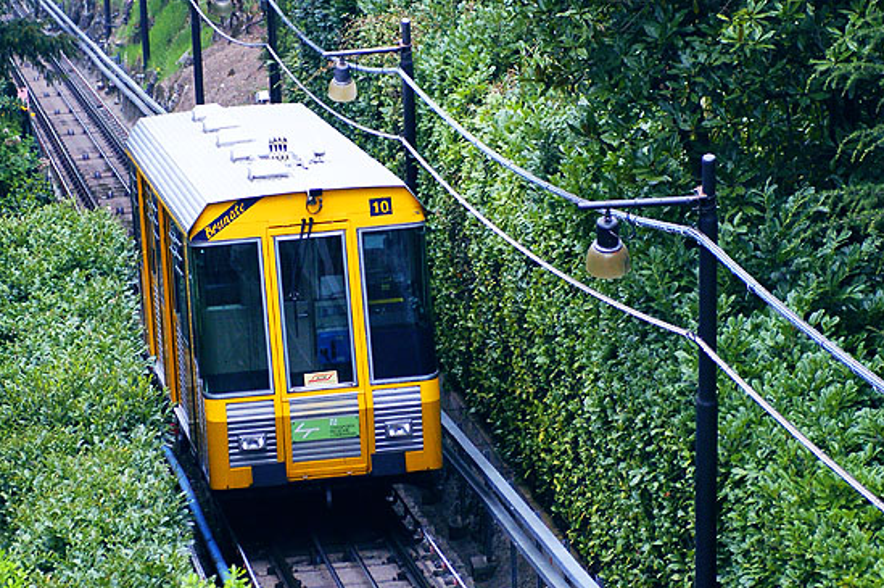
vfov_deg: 5.8
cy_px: 343
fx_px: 5837
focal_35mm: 238
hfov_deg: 8.7
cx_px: 359
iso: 400
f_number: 5.6
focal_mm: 85
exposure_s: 1/125
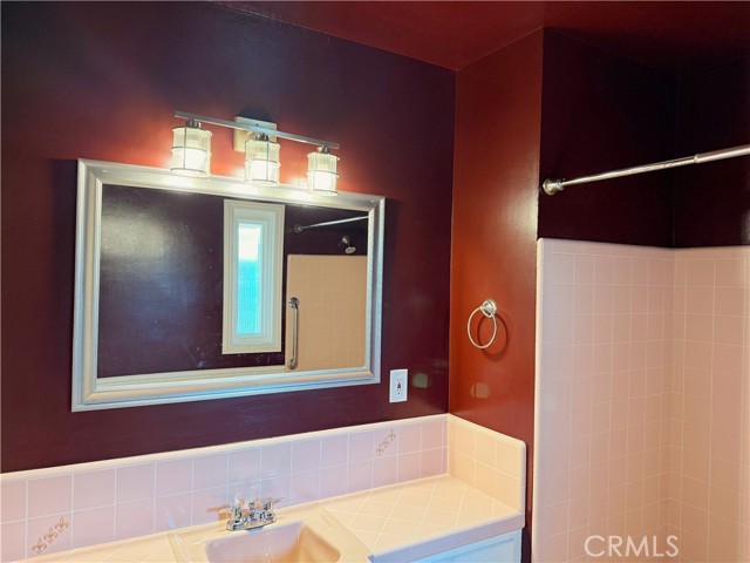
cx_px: 375
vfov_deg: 56.8
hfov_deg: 71.6
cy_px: 282
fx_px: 520
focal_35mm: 24
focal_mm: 6.76
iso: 200
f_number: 1.78
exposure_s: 1/60
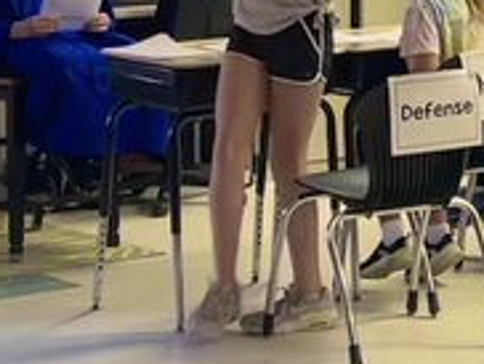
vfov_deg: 9.9
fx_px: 2044
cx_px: 625
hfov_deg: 13.1
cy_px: -138
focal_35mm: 146
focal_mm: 5.7
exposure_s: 1/60
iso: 100
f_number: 1.5
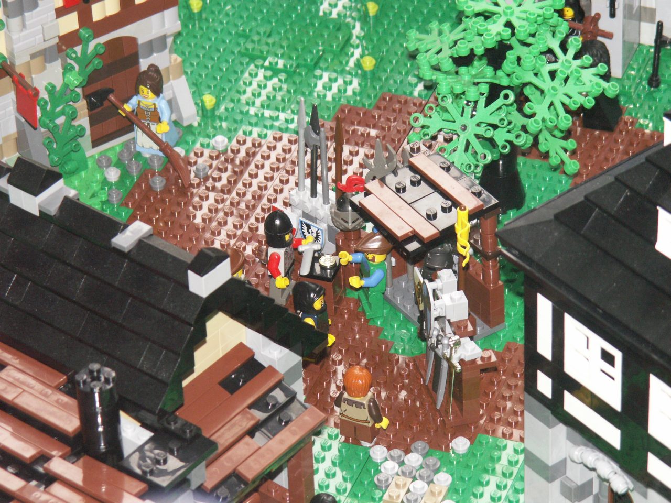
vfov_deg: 9.1
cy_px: 252
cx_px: 336
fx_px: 3179
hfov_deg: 12.0
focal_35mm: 164
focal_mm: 26.78
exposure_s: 1/60
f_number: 4
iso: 160
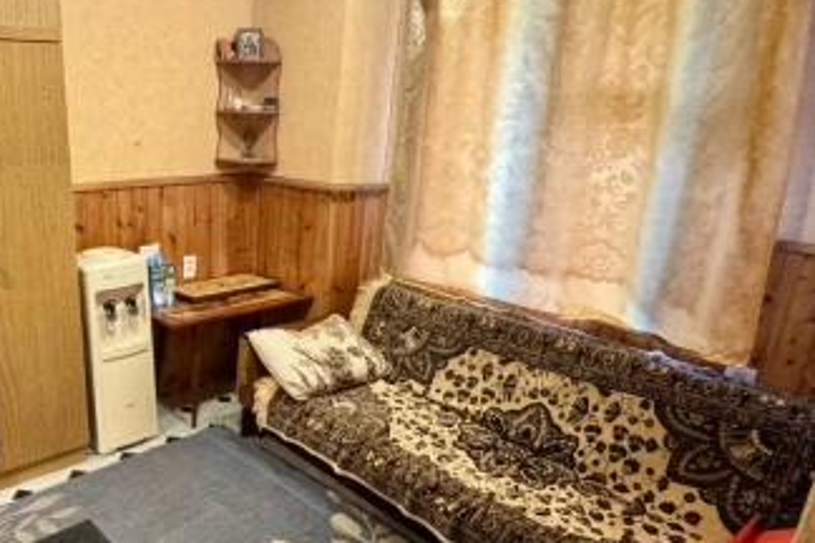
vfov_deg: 46.4
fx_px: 634
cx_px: 204
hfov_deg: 61.8
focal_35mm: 28
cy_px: 292
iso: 1000
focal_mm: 2.22
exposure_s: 1/33
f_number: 2.2
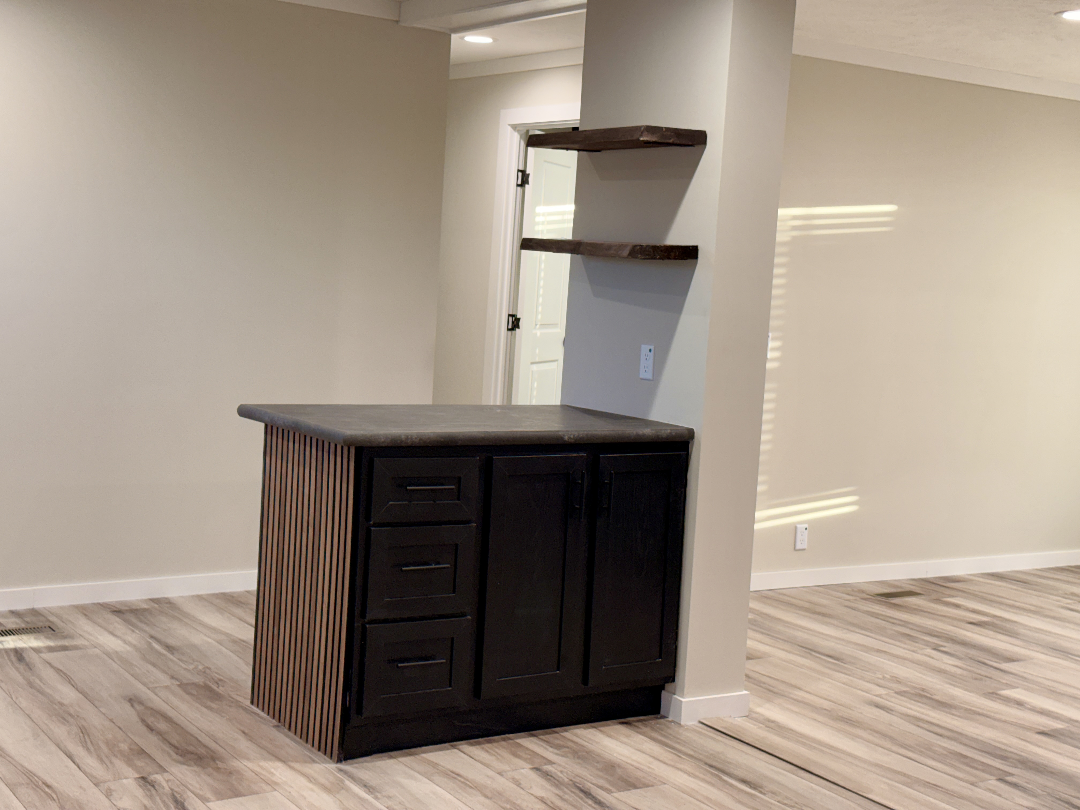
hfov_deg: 39.7
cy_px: 405
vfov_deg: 30.3
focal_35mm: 48
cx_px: 540
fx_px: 1498
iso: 100
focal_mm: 6.76
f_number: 1.78
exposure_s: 1/60
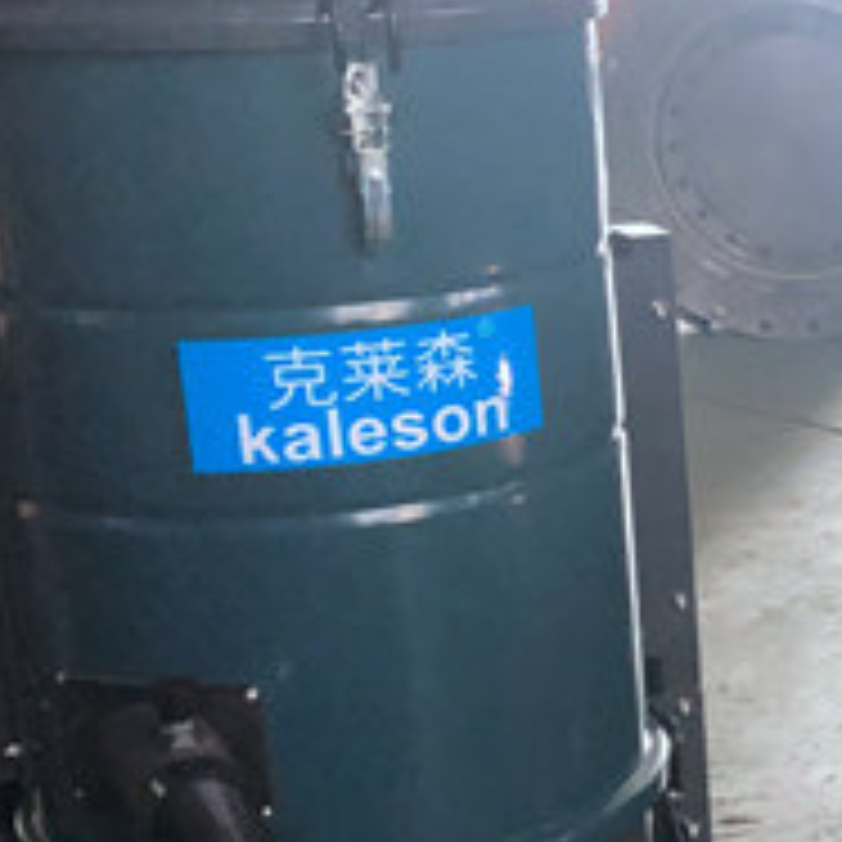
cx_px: 1270
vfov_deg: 19.2
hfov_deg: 17.3
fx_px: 2477
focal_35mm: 90
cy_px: 621
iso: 320
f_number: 1.8
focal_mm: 3.99
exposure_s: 1/100
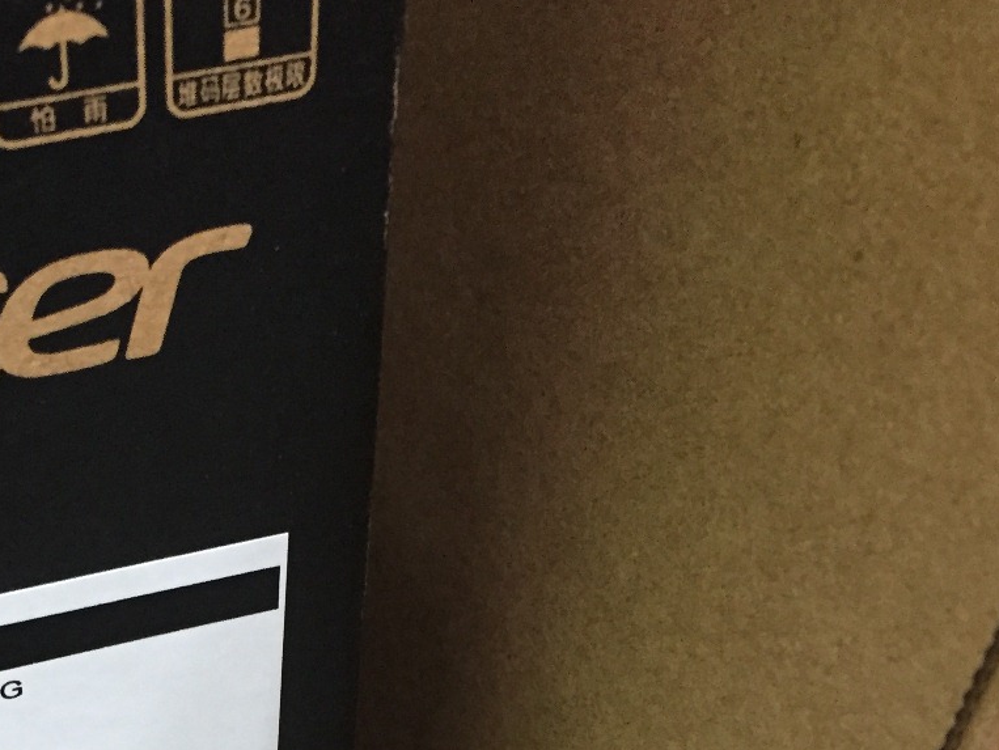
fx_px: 1790
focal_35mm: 62
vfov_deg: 22.8
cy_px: 738
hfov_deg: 30.1
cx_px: 145
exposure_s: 1/20
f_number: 2.2
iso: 250
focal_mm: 4.15
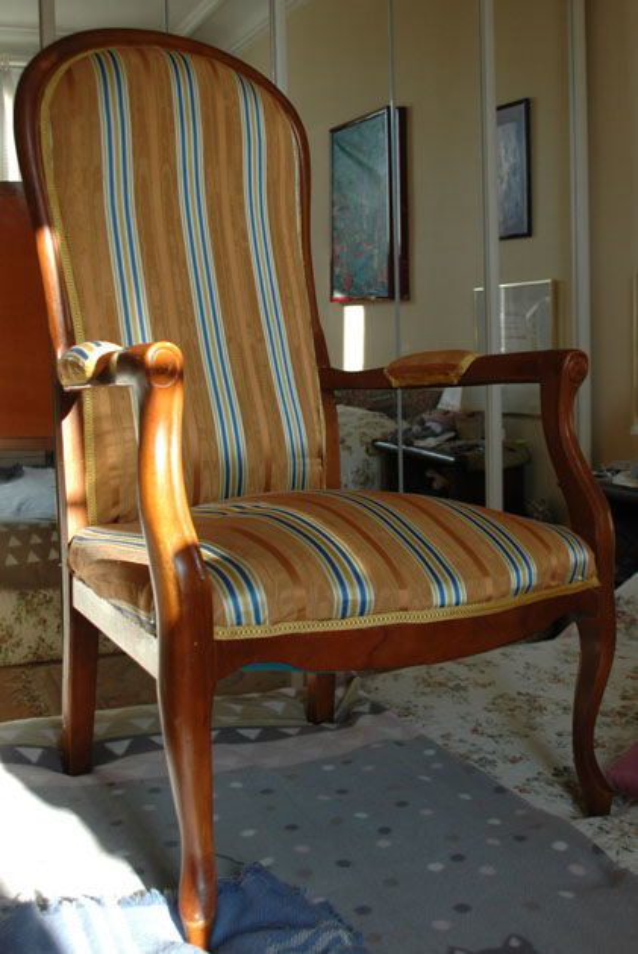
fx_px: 955
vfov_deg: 53.1
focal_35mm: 36
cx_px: 319
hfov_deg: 36.9
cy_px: 477
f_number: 5.6
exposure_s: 1/125
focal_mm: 24
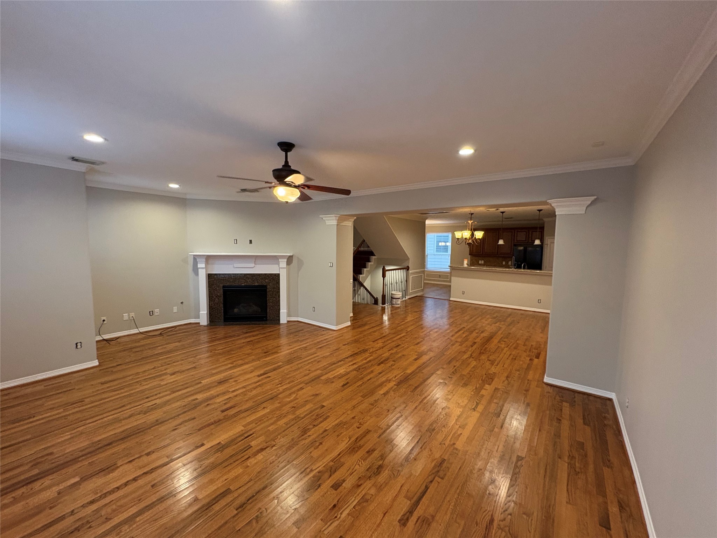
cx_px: 358
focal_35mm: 14
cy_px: 269
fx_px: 290
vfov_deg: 85.7
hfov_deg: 102.1
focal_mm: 2.22
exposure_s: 1/120
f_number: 2.2
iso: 400
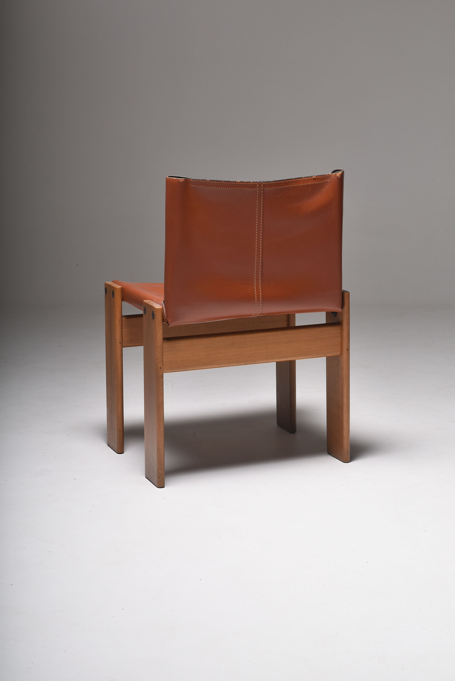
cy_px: 340
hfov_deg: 20.2
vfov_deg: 29.8
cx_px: 228
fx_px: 1277
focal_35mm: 68
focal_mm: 45
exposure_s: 1/200
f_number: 10
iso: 100
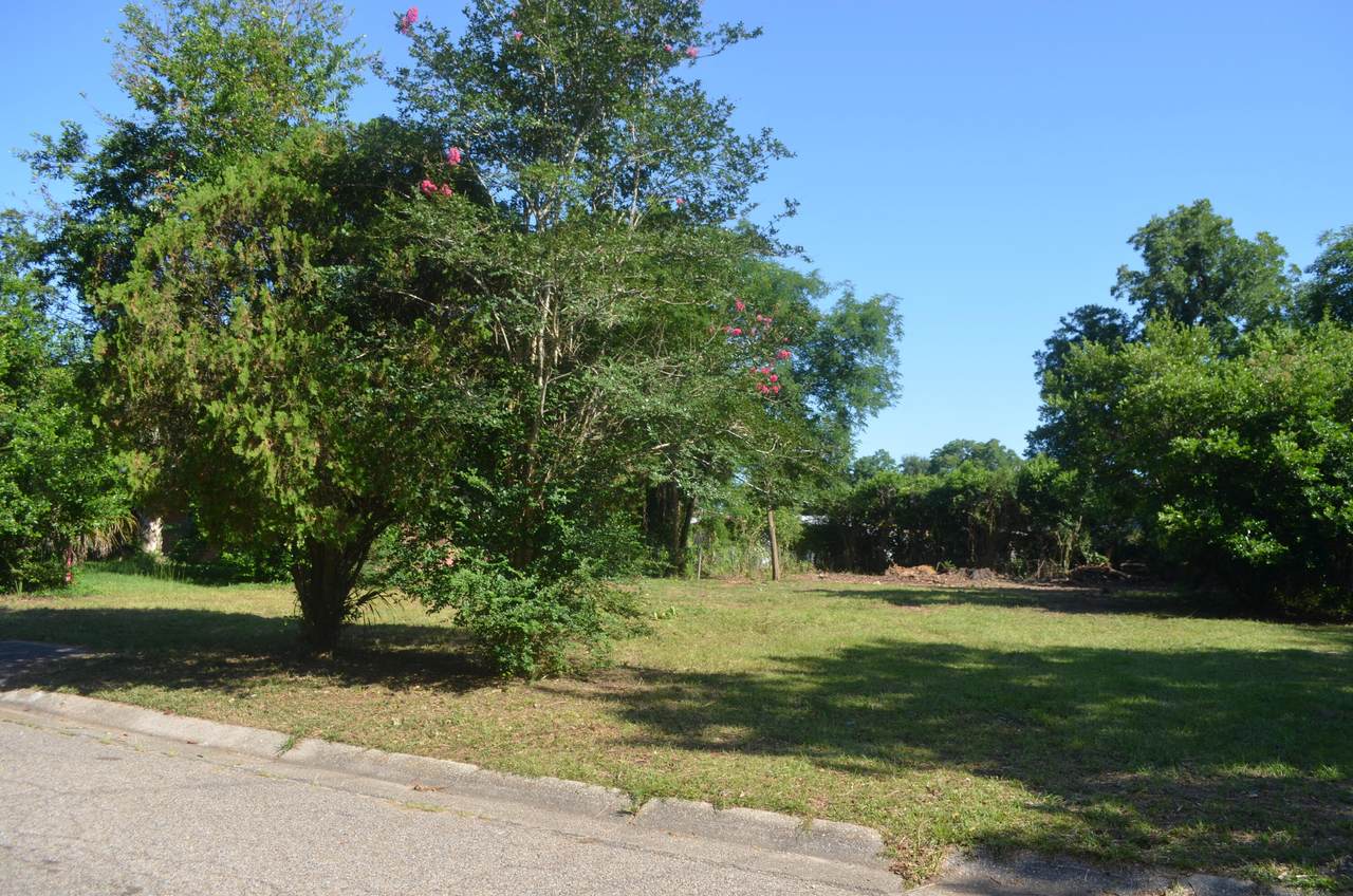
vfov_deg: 47.7
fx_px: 1013
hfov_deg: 67.5
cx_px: 676
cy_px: 448
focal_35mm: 27
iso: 100
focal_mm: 18
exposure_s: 1/200
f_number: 6.3
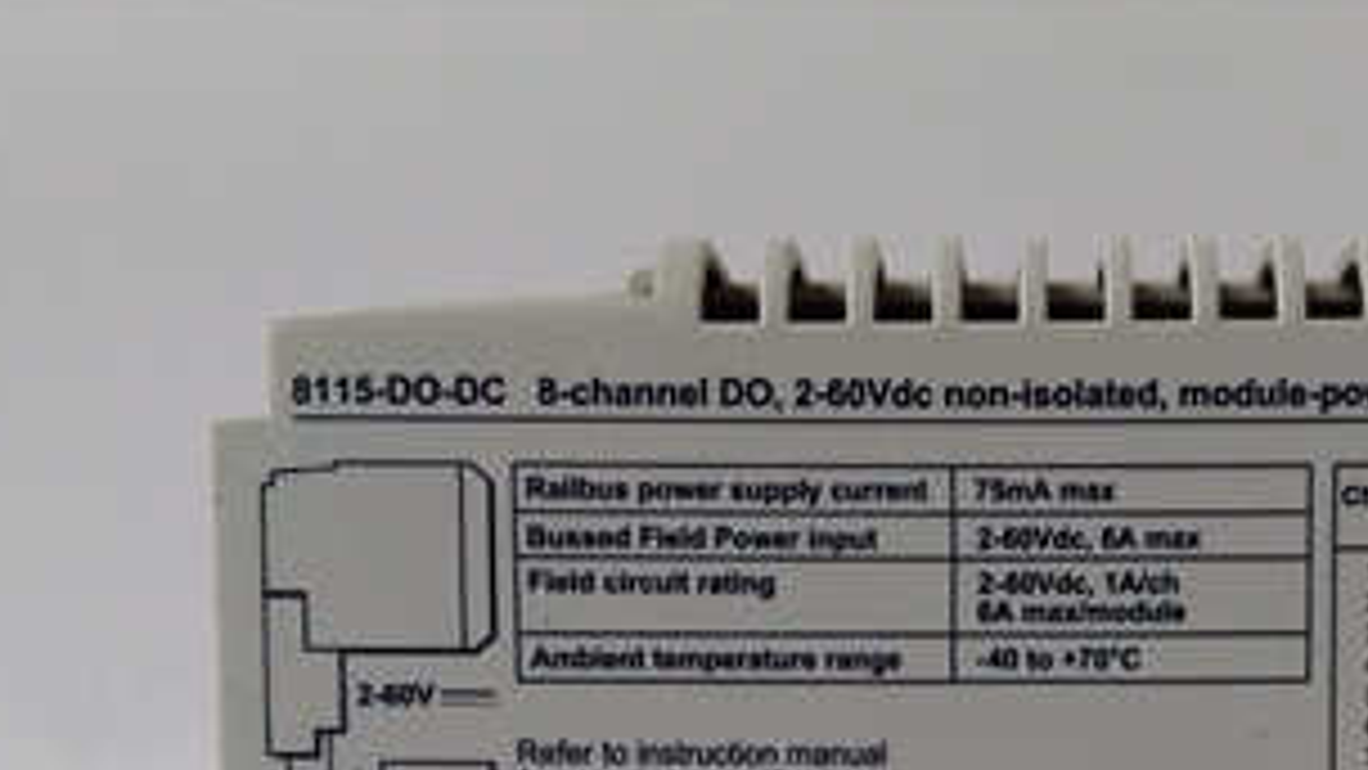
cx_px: 1035
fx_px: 2104
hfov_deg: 35.2
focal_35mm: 58
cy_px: 995
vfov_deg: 19.2
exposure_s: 1/33
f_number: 2
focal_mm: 3.79
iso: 341
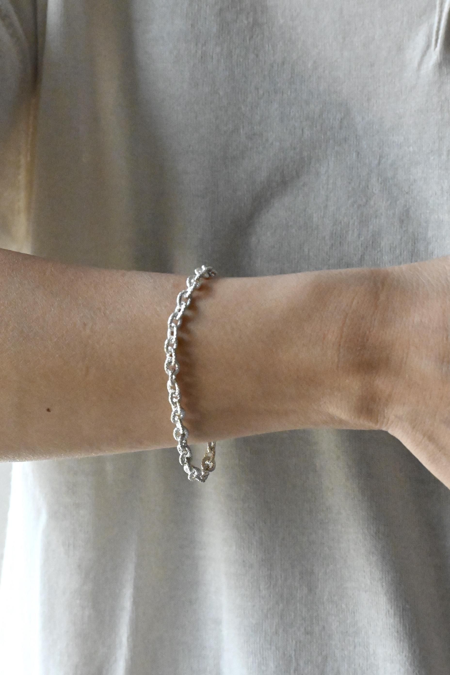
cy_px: 338
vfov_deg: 12.5
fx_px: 3094
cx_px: 225
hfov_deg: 8.3
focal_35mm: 165
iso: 12800
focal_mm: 110
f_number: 11
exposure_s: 1/2000
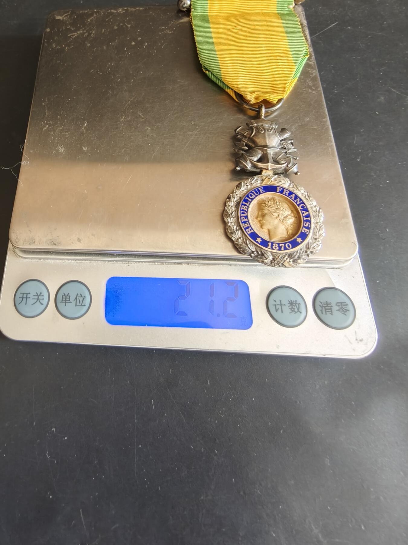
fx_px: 361
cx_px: 204
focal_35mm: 23
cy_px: 272
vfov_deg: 73.9
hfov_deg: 58.9
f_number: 2
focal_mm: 2.32
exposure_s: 1/50
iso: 320
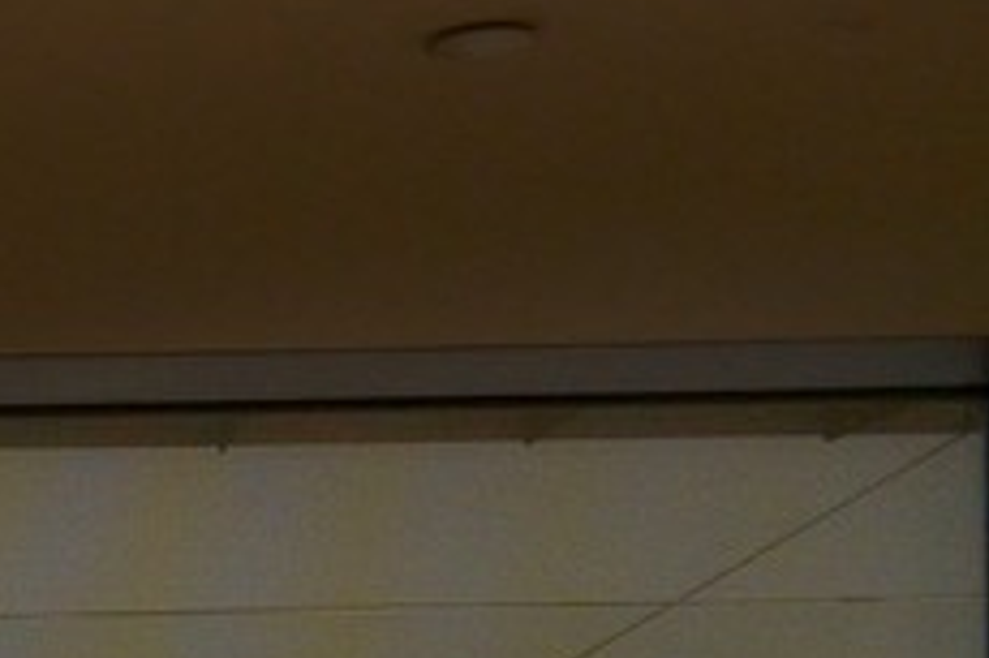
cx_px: -2417
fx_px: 6506
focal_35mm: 237
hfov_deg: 7.3
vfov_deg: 5.4
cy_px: 2039
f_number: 3.5
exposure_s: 1/125
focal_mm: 34
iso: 800
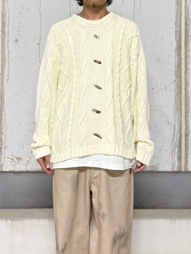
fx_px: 191
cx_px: 96
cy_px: 127
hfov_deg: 53.1
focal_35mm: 26
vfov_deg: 67.3
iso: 400
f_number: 1.8
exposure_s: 1/33
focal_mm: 4.25
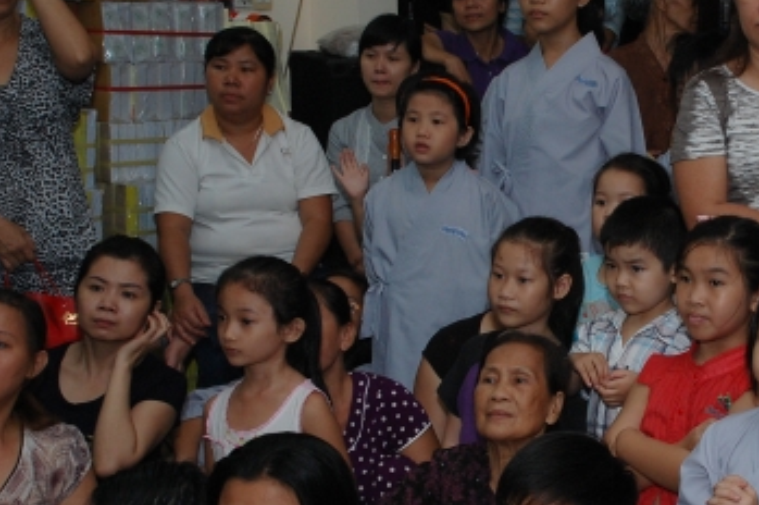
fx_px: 1854
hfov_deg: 22.7
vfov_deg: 15.5
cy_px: 301
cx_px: 657
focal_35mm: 88
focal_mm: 32
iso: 800
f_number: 9
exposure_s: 1/60
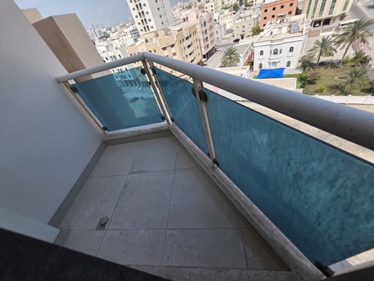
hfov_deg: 106.2
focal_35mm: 13
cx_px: 187
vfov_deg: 89.9
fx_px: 140
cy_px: 140
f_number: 1.9
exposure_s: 1/1636
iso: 40
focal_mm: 2.2
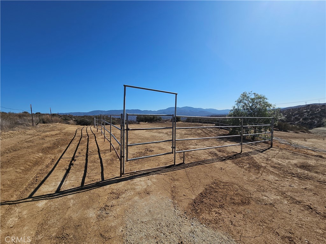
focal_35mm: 13
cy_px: 122
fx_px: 122
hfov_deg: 106.2
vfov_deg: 89.9
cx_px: 163
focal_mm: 2.2
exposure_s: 1/3747
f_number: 2.2
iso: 50
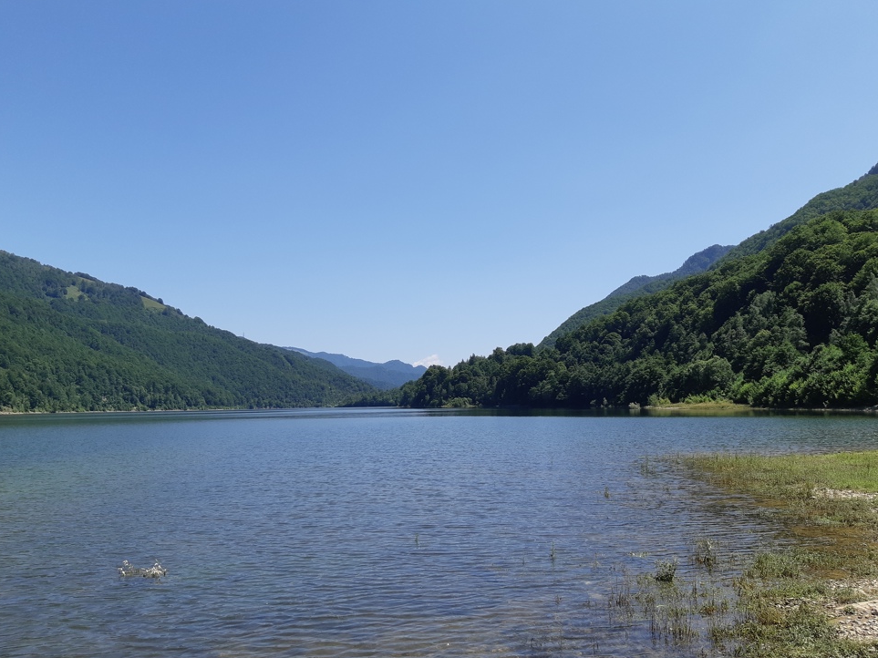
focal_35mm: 27
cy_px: 335
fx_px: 685
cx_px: 444
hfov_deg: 65.3
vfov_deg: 51.3
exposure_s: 1/1984
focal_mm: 3.93
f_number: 1.7
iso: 40
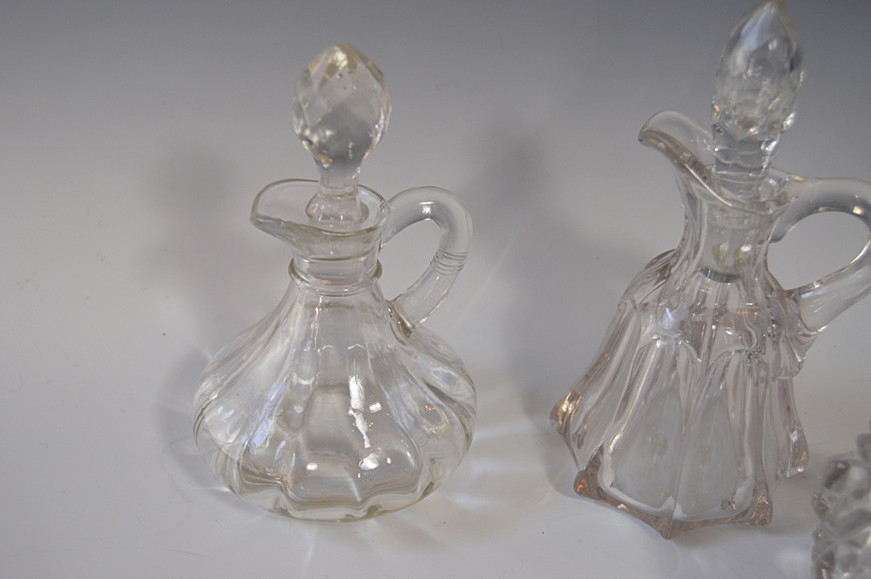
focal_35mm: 48
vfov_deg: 28.0
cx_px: 436
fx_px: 1160
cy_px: 290
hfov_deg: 41.1
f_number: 5
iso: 400
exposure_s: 1/100
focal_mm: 32
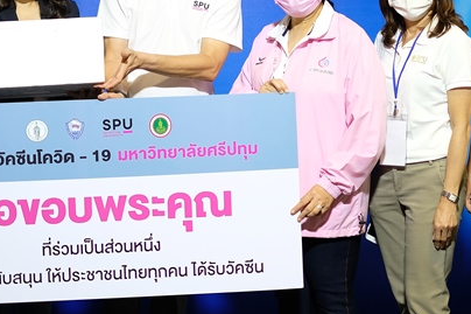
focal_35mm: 105
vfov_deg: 13.0
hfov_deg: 19.5
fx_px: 1373
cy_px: 59
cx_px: 227
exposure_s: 1/125
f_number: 1.4
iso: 320
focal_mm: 35
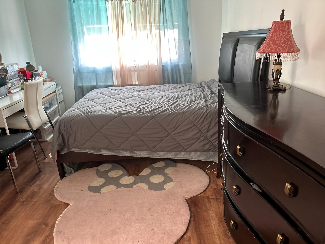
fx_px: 244
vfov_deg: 53.1
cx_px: 162
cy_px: 122
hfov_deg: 67.3
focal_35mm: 26
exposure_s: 1/60
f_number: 1.5
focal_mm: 5.7
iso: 200
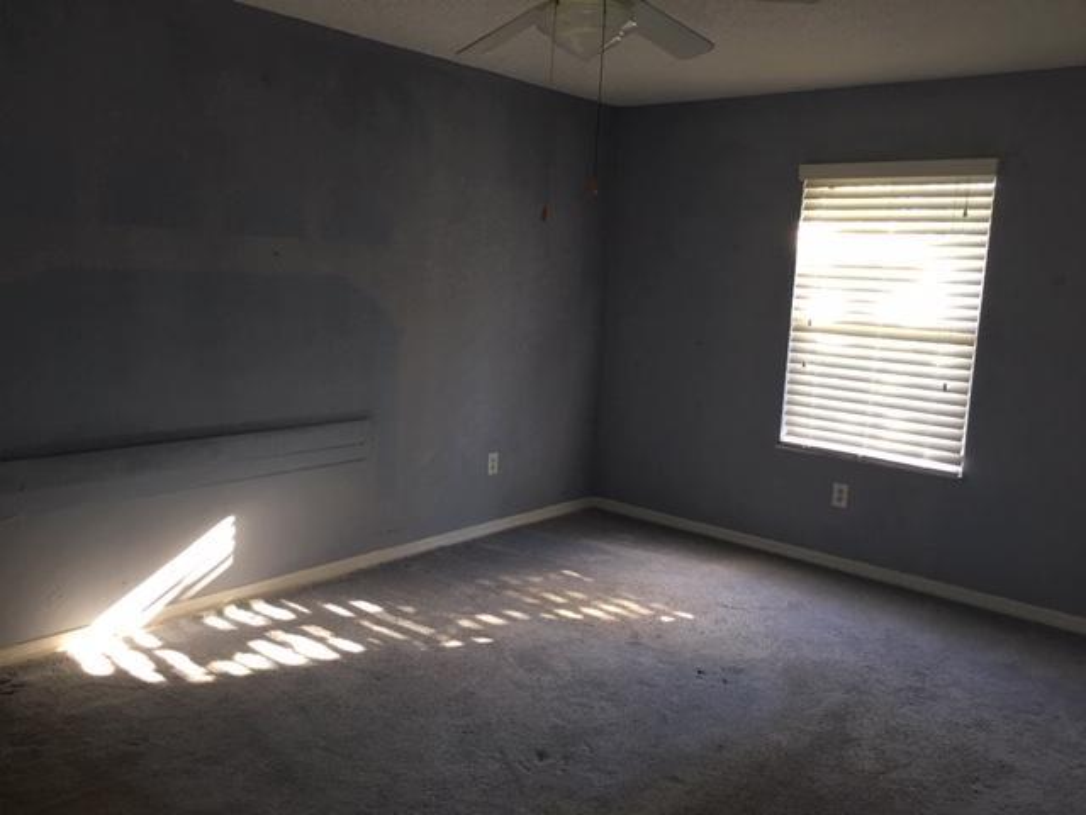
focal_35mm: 29
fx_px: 910
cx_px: 543
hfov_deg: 61.7
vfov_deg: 48.2
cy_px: 408
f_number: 2.2
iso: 50
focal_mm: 4.15
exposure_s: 1/15
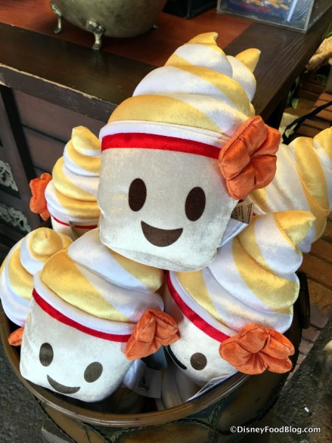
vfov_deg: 61.7
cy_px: 222
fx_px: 371
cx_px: 166
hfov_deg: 48.2
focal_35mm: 29
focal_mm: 4.15
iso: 32
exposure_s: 1/60
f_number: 2.2
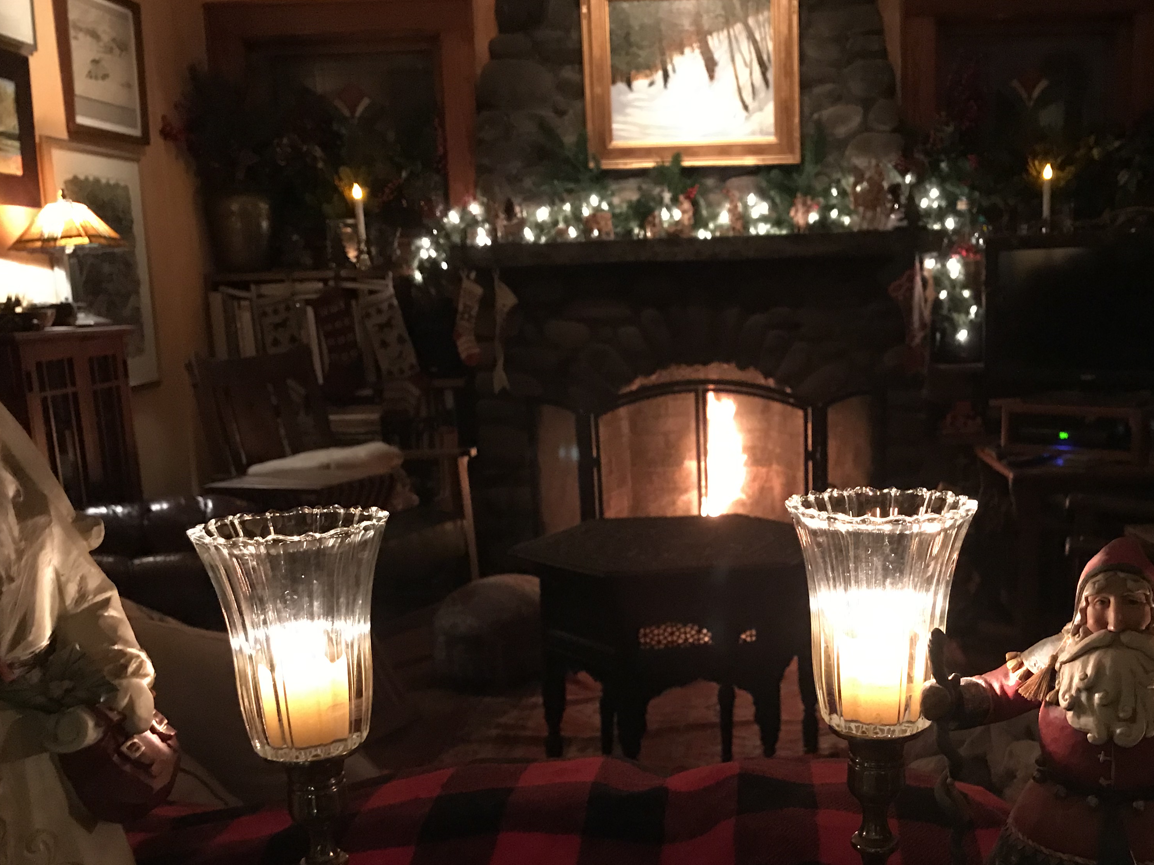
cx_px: 716
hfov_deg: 48.5
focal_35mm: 38
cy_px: 537
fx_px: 1267
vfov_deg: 37.5
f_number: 1.8
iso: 160
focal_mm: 3.99
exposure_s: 1/4
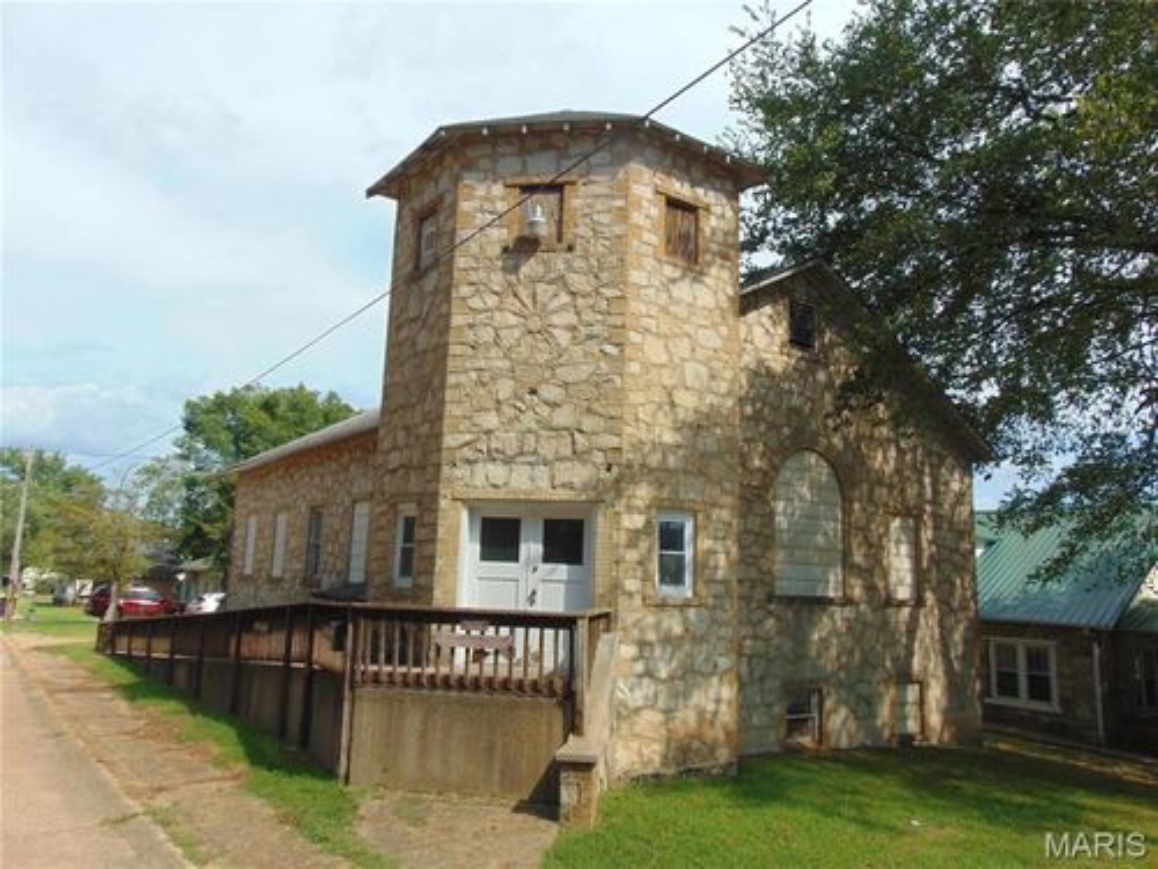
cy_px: 434
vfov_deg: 54.9
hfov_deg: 69.4
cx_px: 579
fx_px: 836
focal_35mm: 25
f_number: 7.7
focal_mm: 4.5
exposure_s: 1/200
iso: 80
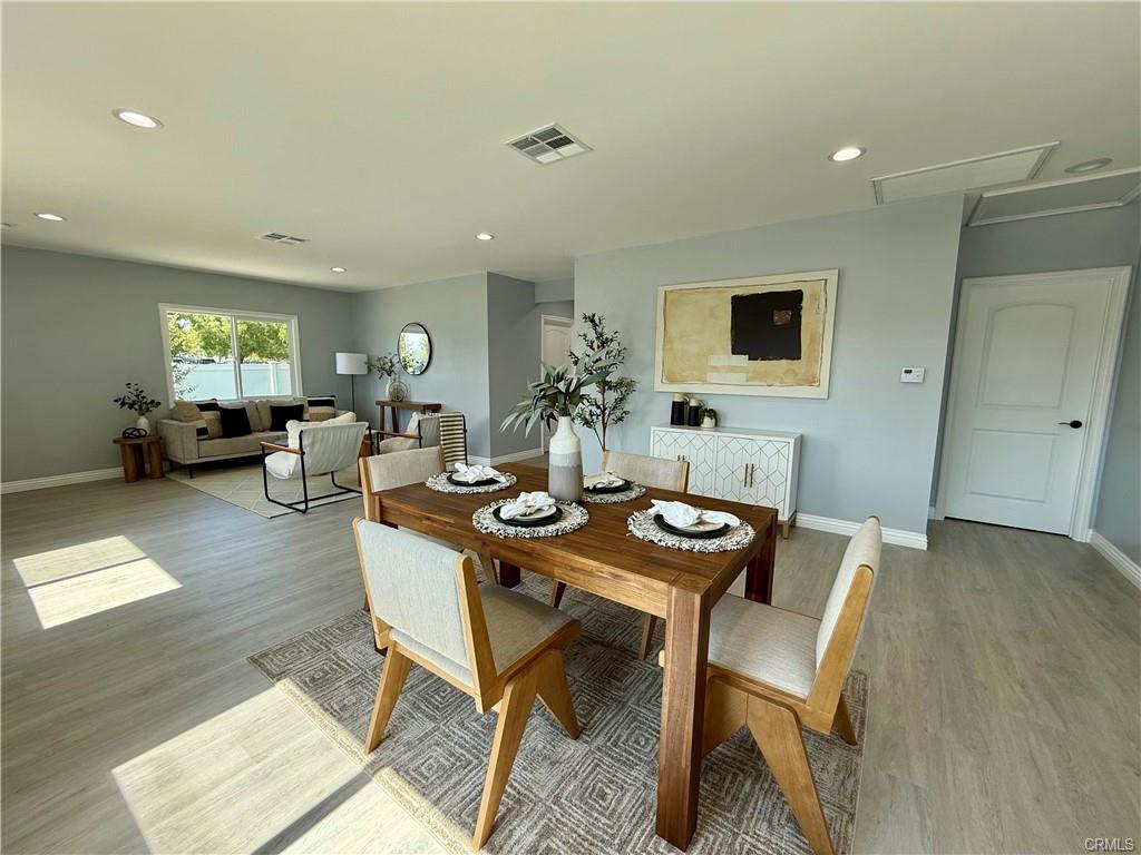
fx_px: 461
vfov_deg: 85.7
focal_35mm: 14
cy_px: 428
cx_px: 570
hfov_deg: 102.1
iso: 50
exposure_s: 1/120
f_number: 2.2
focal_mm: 2.22
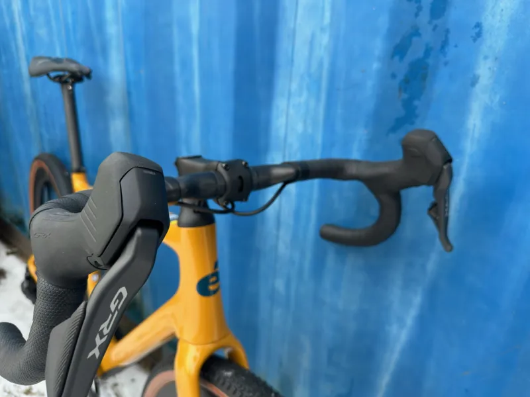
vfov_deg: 56.8
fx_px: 367
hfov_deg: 71.6
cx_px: 265
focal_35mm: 24
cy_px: 198
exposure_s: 1/245
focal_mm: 6.86
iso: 80
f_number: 1.78
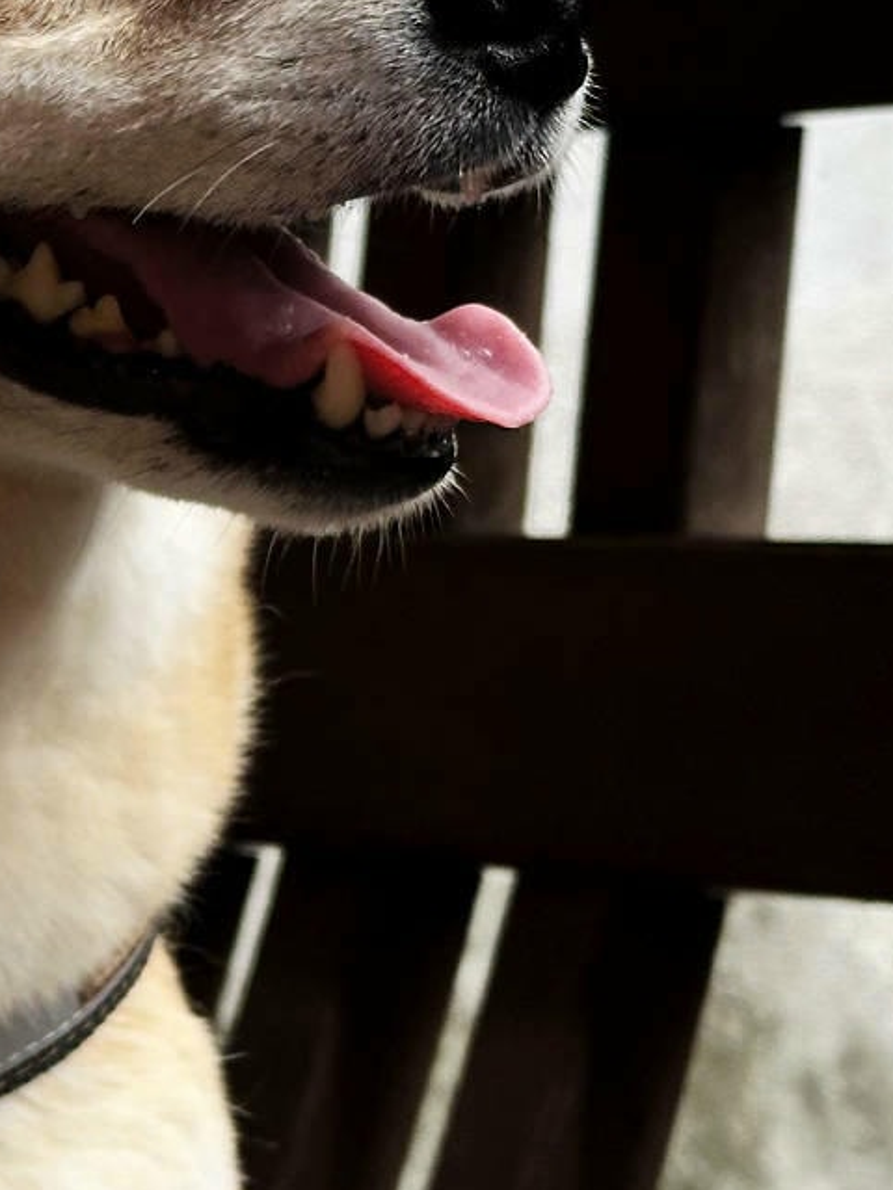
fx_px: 4128
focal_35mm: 120
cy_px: 517
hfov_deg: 12.0
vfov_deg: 16.4
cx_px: -210
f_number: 1.78
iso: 125
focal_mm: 6.86
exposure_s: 1/60
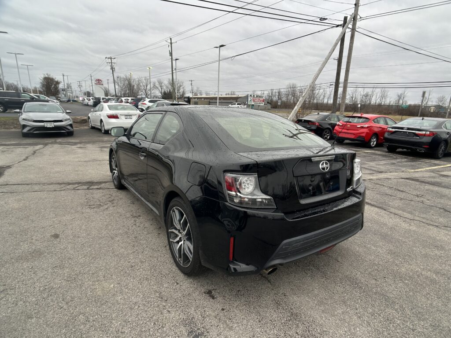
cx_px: 226
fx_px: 339
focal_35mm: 26
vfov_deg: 53.1
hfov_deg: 67.3
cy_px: 169
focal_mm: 5.7
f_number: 1.5
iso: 50
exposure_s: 1/478
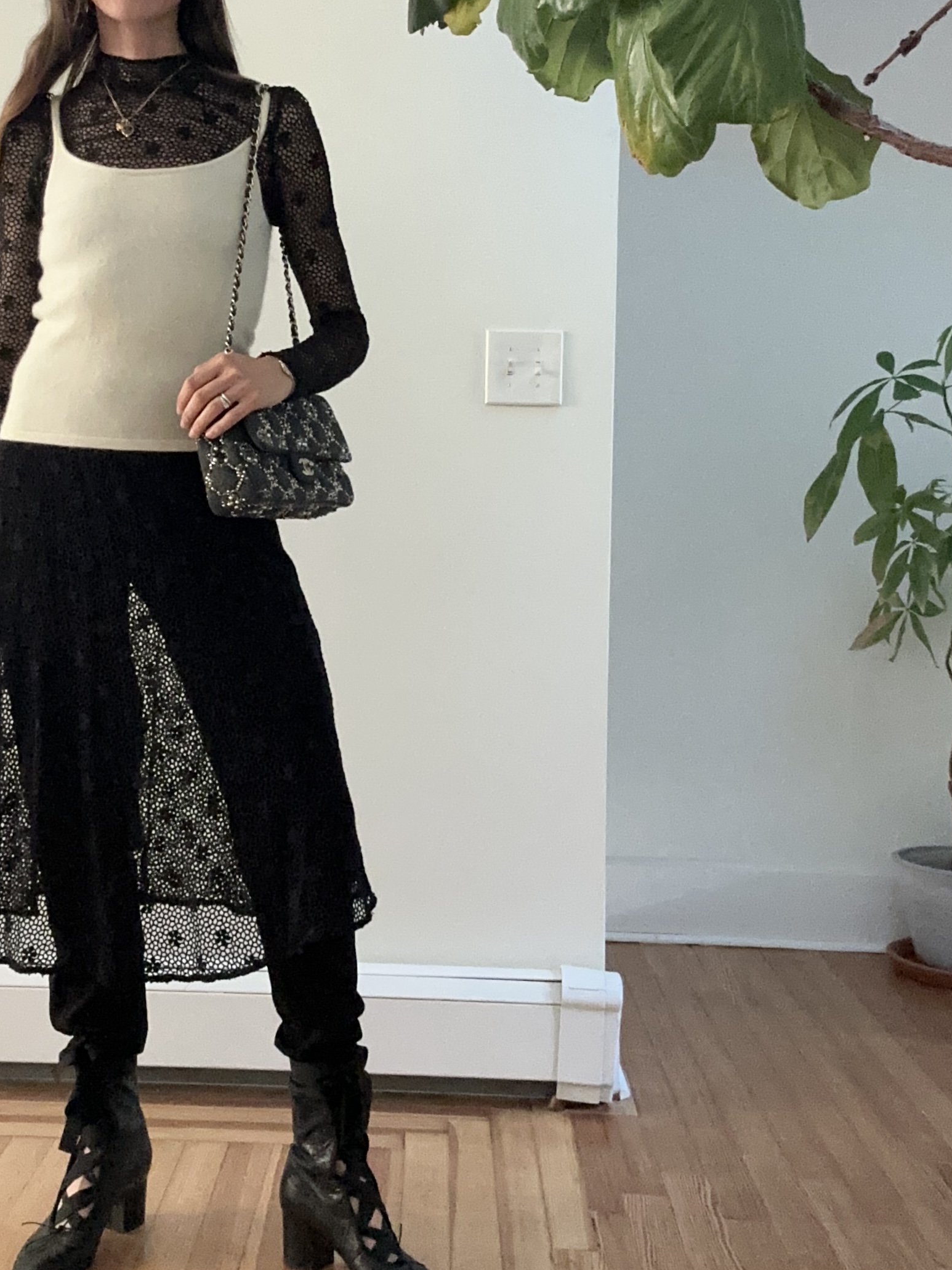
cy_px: 580
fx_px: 1357
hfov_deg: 38.5
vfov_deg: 50.1
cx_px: 370
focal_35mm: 37
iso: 320
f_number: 1.9
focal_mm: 2.69
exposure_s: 1/48
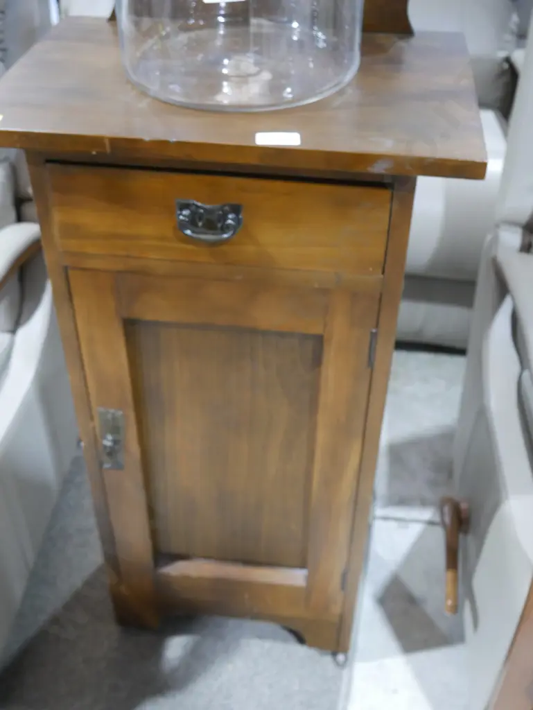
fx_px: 821
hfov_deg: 36.0
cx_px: 266
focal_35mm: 40
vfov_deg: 46.8
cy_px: 355
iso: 2500
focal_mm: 20
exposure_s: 1/60
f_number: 4.4
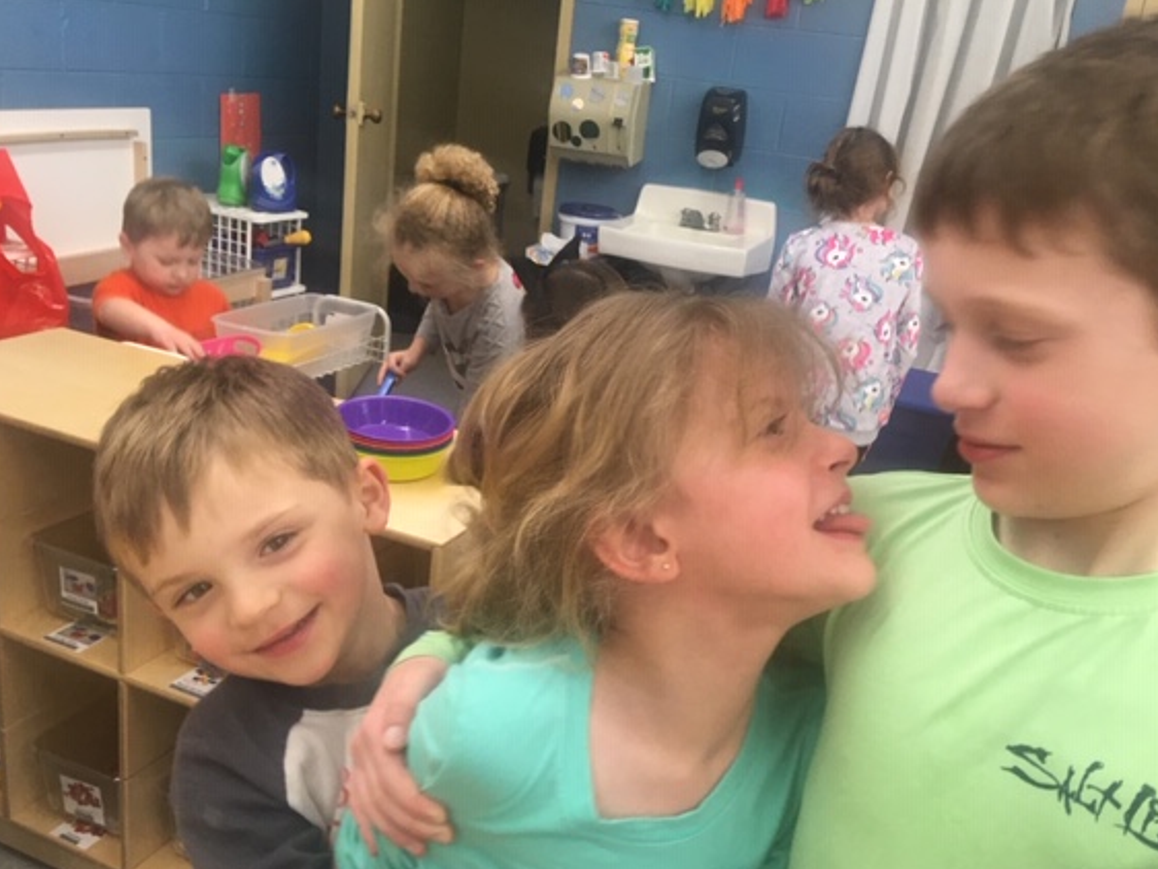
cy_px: 420
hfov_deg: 55.2
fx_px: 1104
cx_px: 637
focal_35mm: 33
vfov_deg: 43.0
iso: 80
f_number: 2.2
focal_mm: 4.15
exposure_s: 1/30
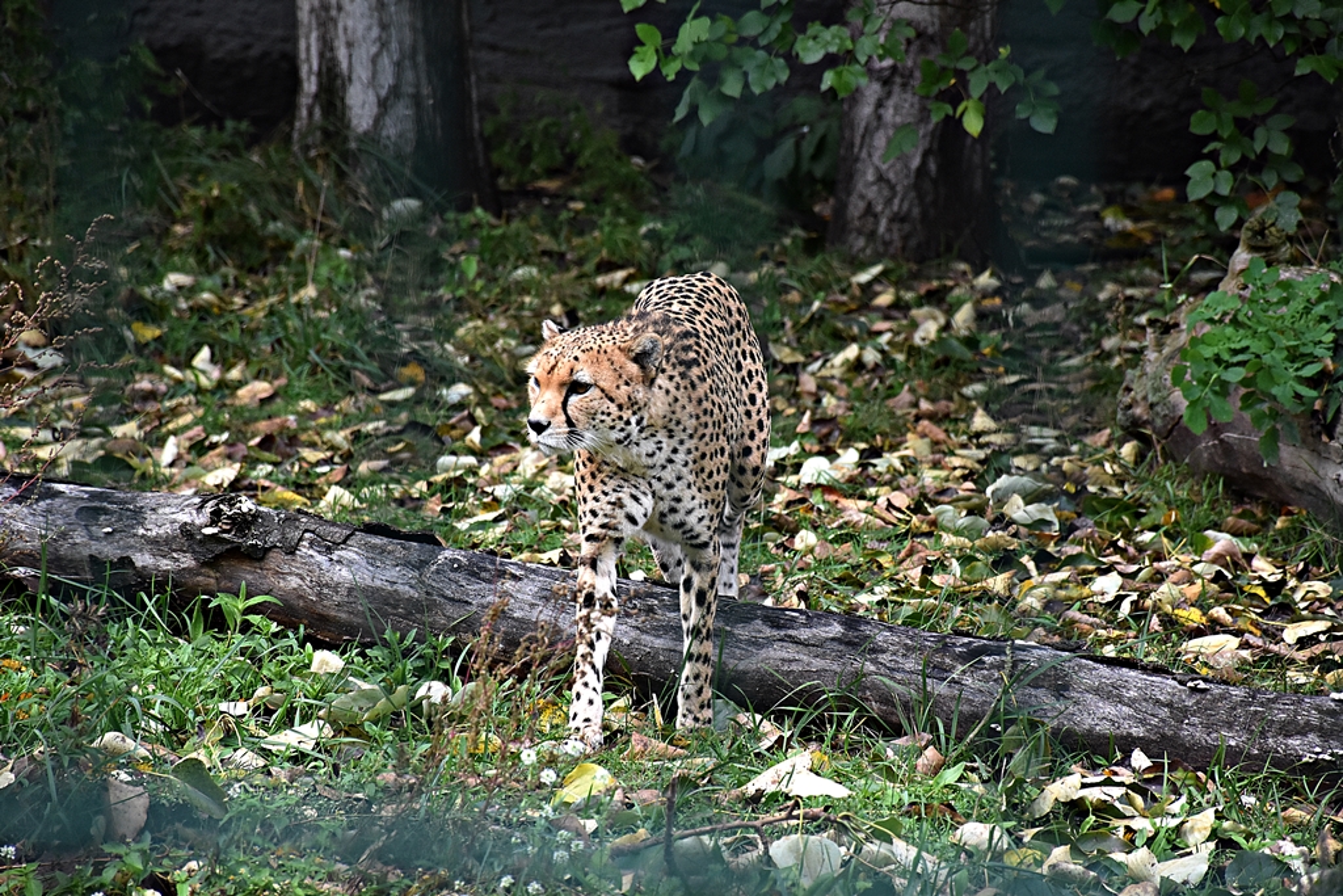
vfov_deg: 6.5
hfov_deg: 9.8
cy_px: 448
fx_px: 7835
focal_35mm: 210
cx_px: 672
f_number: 5.6
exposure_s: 1/500
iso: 1400
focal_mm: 140
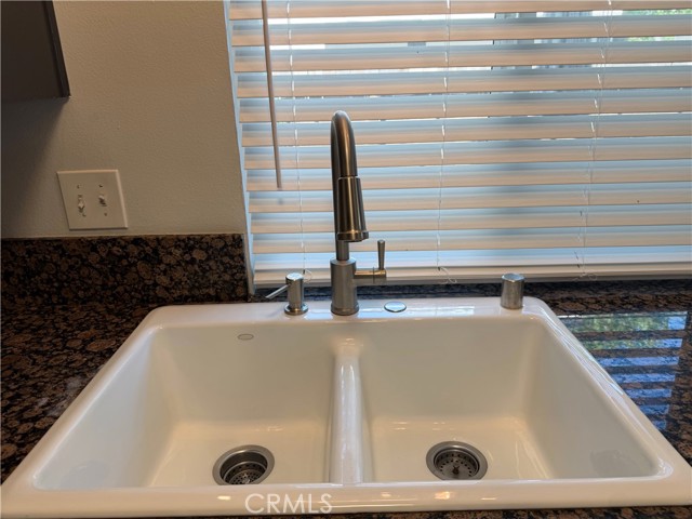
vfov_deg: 56.8
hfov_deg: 71.6
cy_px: 260
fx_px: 480
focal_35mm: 24
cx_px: 346
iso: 64
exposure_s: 1/120
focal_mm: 6.76
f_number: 1.78
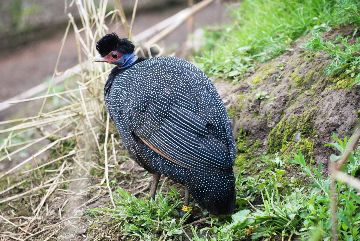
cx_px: 180
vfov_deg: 4.7
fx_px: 2928
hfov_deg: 7.0
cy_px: 120
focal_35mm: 292
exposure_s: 1/200
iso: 400
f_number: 5
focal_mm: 195
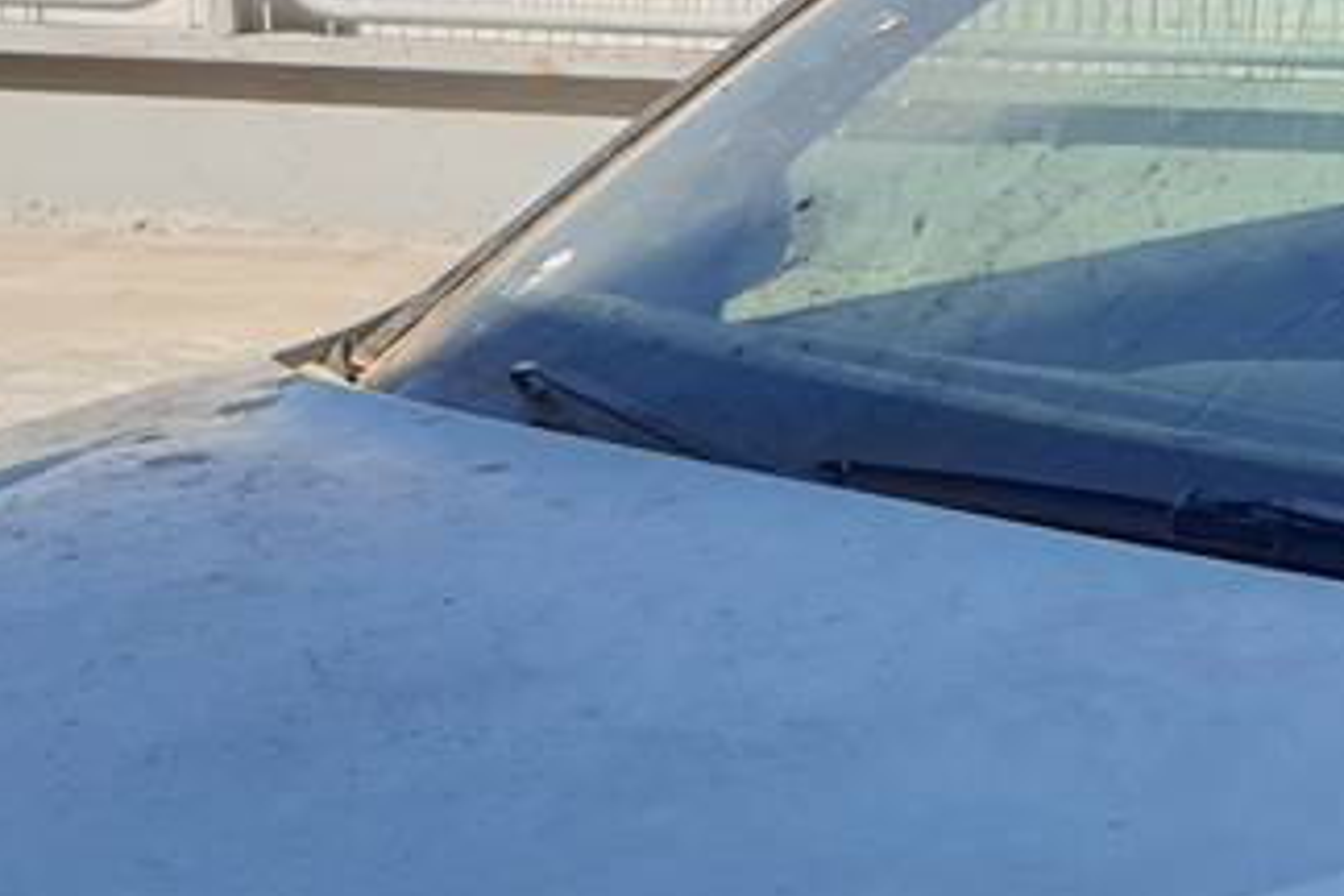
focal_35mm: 120
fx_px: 4480
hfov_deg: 16.9
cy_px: 1506
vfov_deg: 10.8
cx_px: 1174
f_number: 2.4
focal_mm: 4.3
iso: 50
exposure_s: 1/836
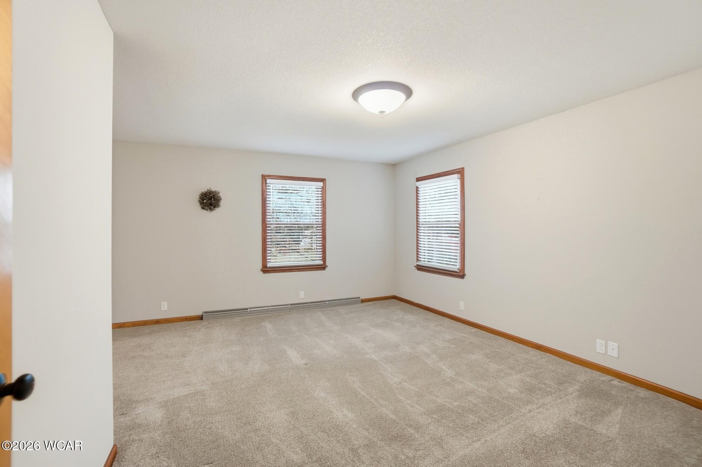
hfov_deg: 100.4
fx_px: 292
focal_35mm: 15
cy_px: 234
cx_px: 351
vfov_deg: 77.3
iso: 125
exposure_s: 1/40
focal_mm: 10
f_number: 4.5
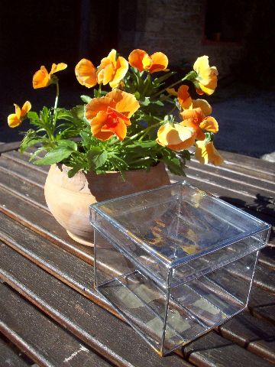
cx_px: 138
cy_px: 184
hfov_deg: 38.7
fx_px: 392
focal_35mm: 37
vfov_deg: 50.1
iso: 80
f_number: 5.6
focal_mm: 6.2
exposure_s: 1/260
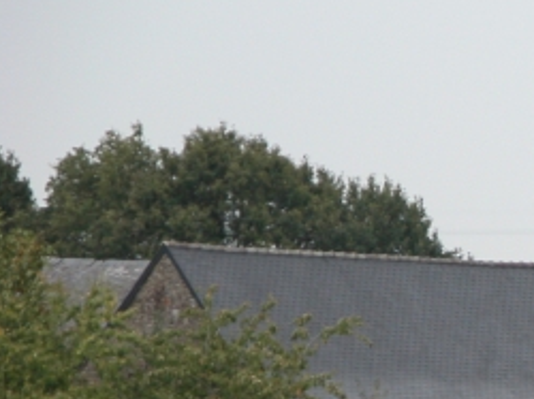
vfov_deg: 2.6
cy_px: 386
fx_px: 8677
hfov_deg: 3.5
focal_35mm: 563
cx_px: 726
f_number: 4.1
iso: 100
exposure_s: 1/102
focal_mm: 52.4
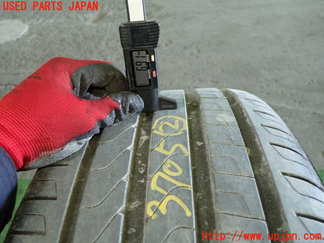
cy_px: 122
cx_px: 162
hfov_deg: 60.0
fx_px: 281
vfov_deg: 46.8
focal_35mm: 30
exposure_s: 1/30
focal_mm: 5.4
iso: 250
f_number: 2.3
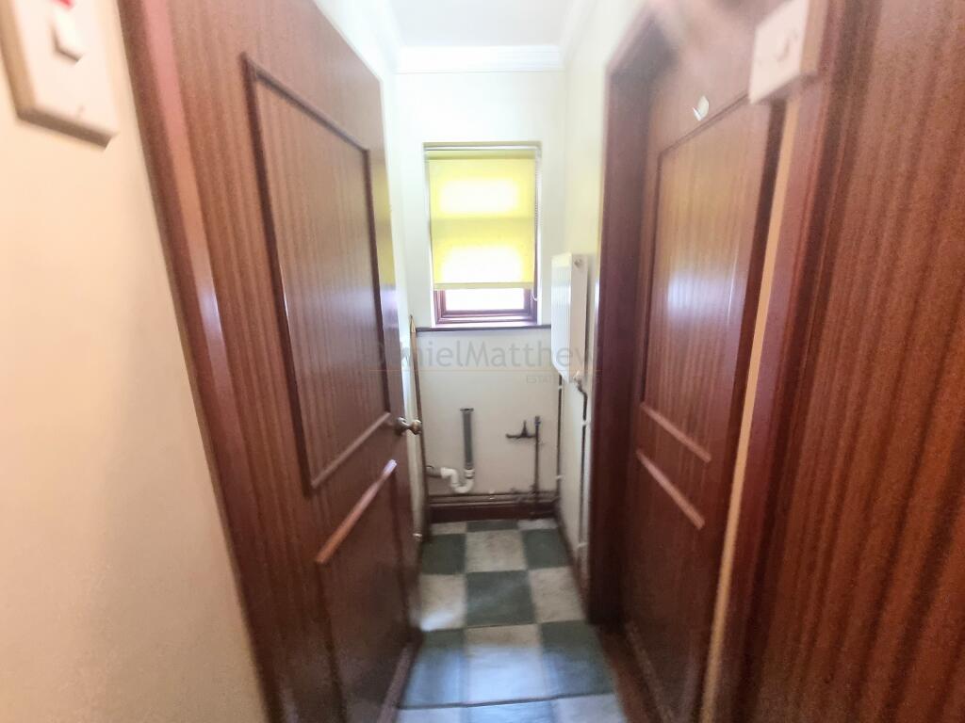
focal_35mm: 13
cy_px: 362
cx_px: 482
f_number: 2.2
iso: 400
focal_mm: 2.2
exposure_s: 1/50
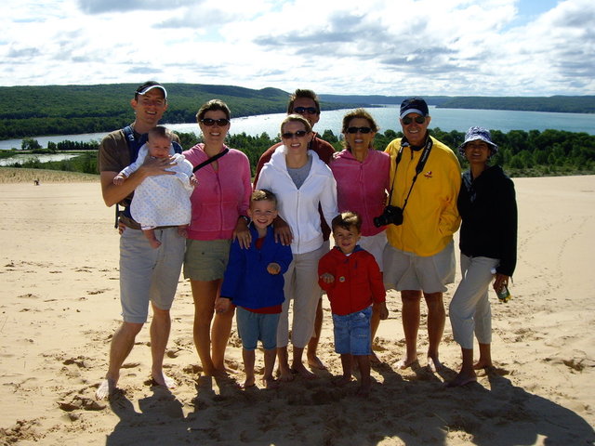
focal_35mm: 38
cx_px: 298
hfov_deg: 49.0
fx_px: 653
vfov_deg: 37.7
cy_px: 223
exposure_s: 1/1000
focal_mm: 6.2
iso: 100
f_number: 4.3
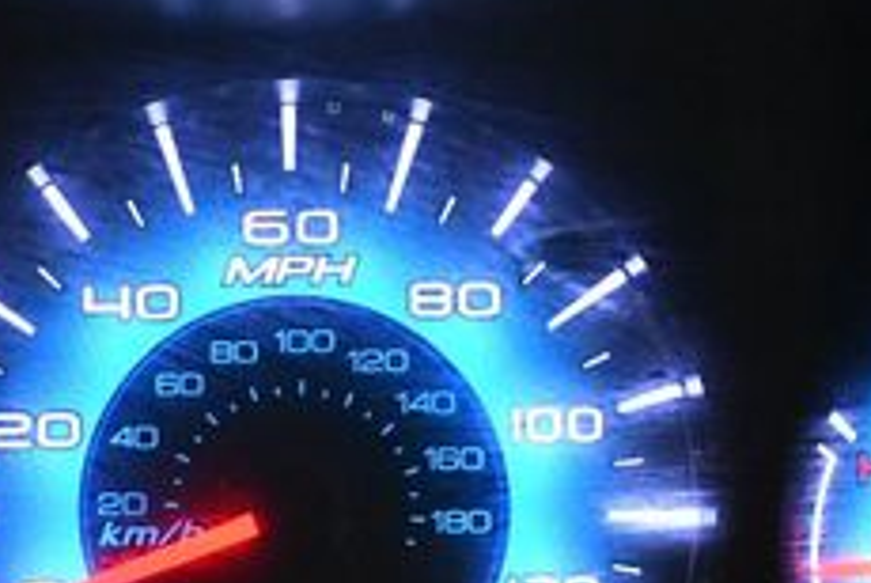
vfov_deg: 13.6
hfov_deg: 20.3
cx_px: 311
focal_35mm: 100
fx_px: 2422
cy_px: 528
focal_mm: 18
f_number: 3.5
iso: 4500
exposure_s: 1/60
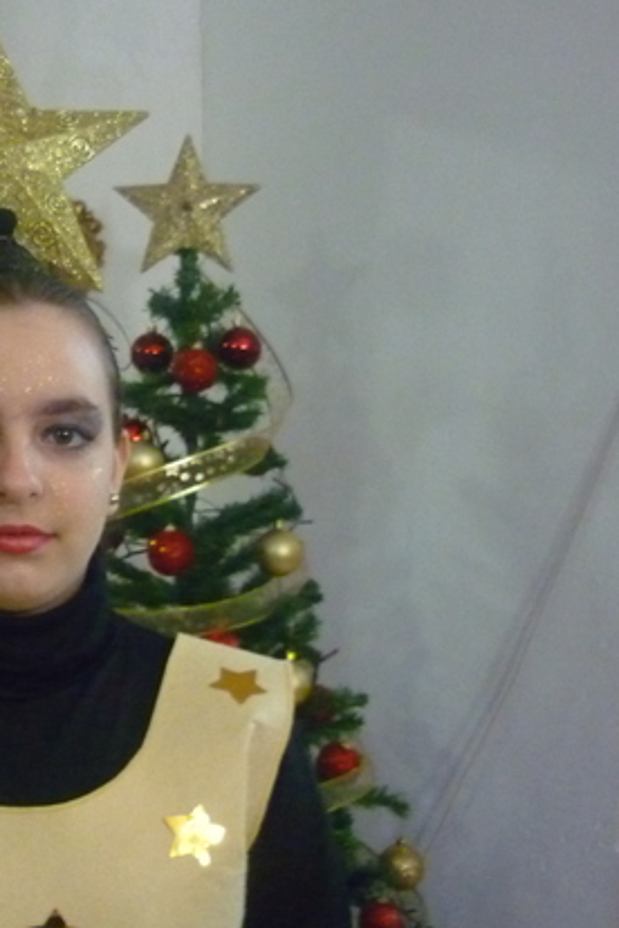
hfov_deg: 24.4
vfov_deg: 37.5
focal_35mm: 53
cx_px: 7
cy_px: 442
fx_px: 1367
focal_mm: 5.5
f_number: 2.8
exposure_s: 1/13
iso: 800
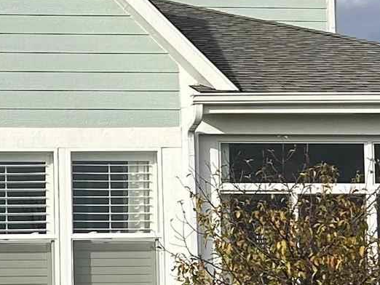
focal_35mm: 153
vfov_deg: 9.7
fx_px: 1680
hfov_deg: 12.8
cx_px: 7
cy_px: 212
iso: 50
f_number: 1.5
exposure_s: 1/5882
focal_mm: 5.7
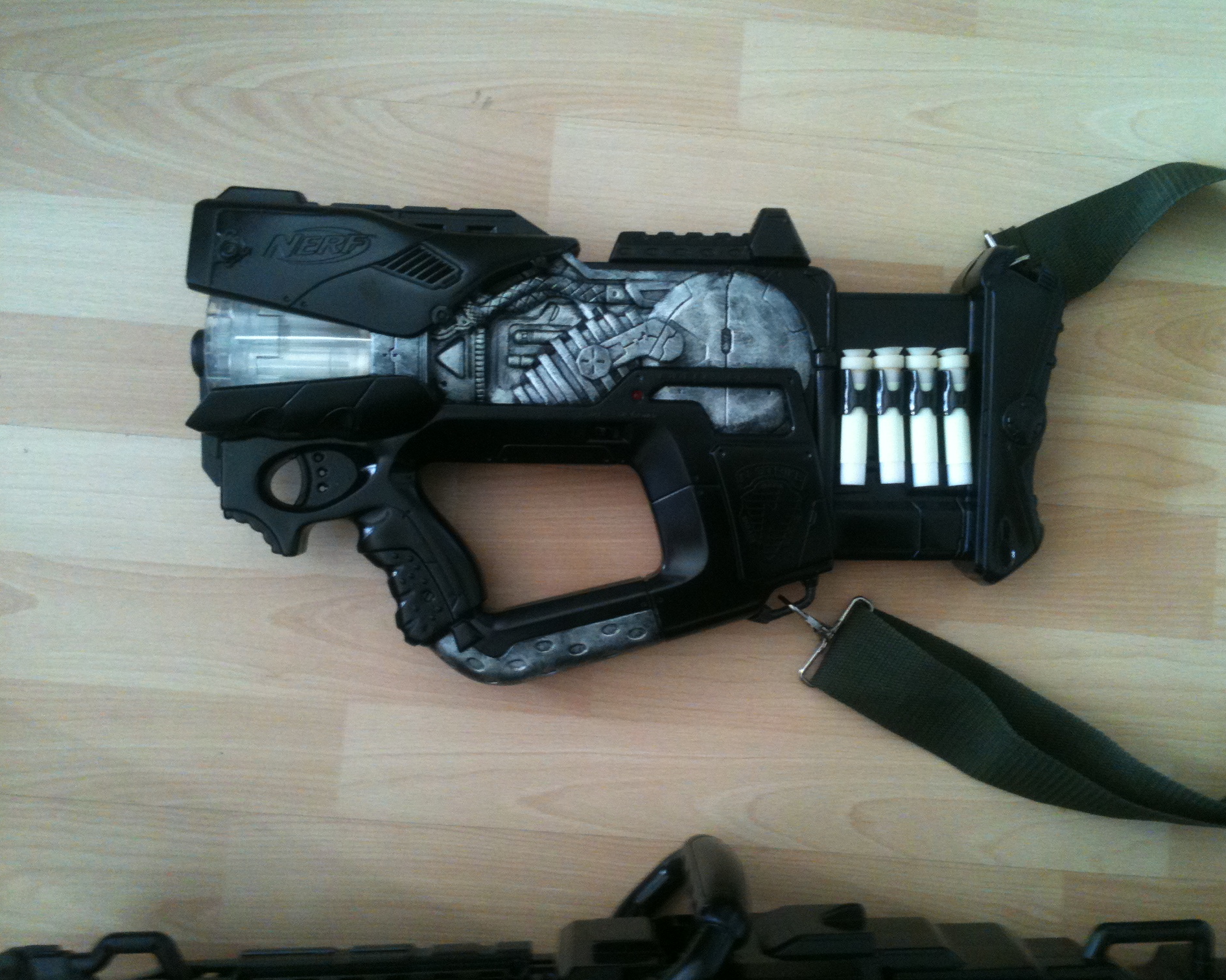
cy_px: 494
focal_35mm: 37
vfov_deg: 40.1
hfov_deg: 49.0
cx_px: 660
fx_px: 1343
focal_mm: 3.85
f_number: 2.8
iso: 160
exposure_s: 1/17
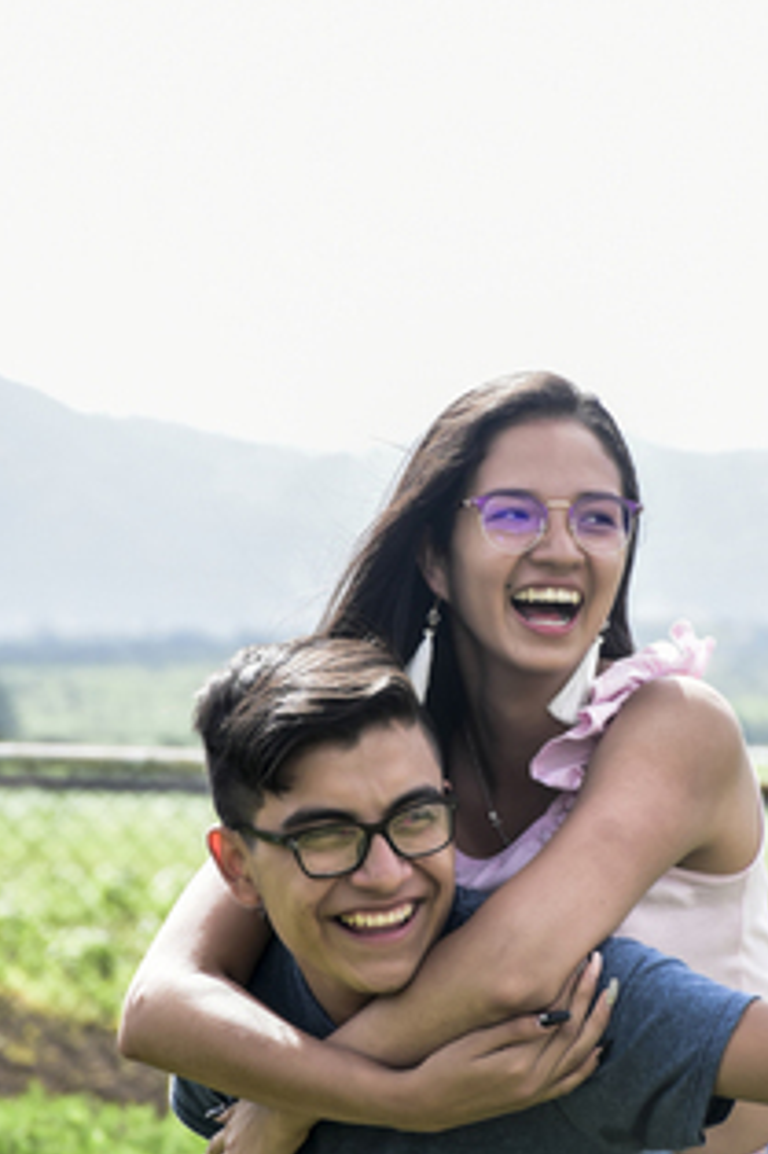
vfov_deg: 9.7
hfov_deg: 6.4
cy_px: 651
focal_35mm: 213
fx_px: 6823
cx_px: 469
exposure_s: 1/1000
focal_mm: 112
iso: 800
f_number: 7.1
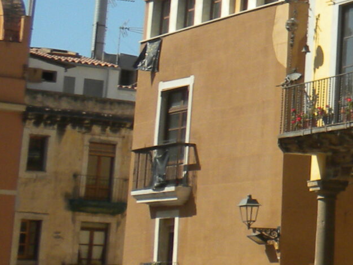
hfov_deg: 12.0
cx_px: 645
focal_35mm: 151
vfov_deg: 9.7
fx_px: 1540
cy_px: -29
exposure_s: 1/107
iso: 64
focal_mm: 6.6
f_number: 10
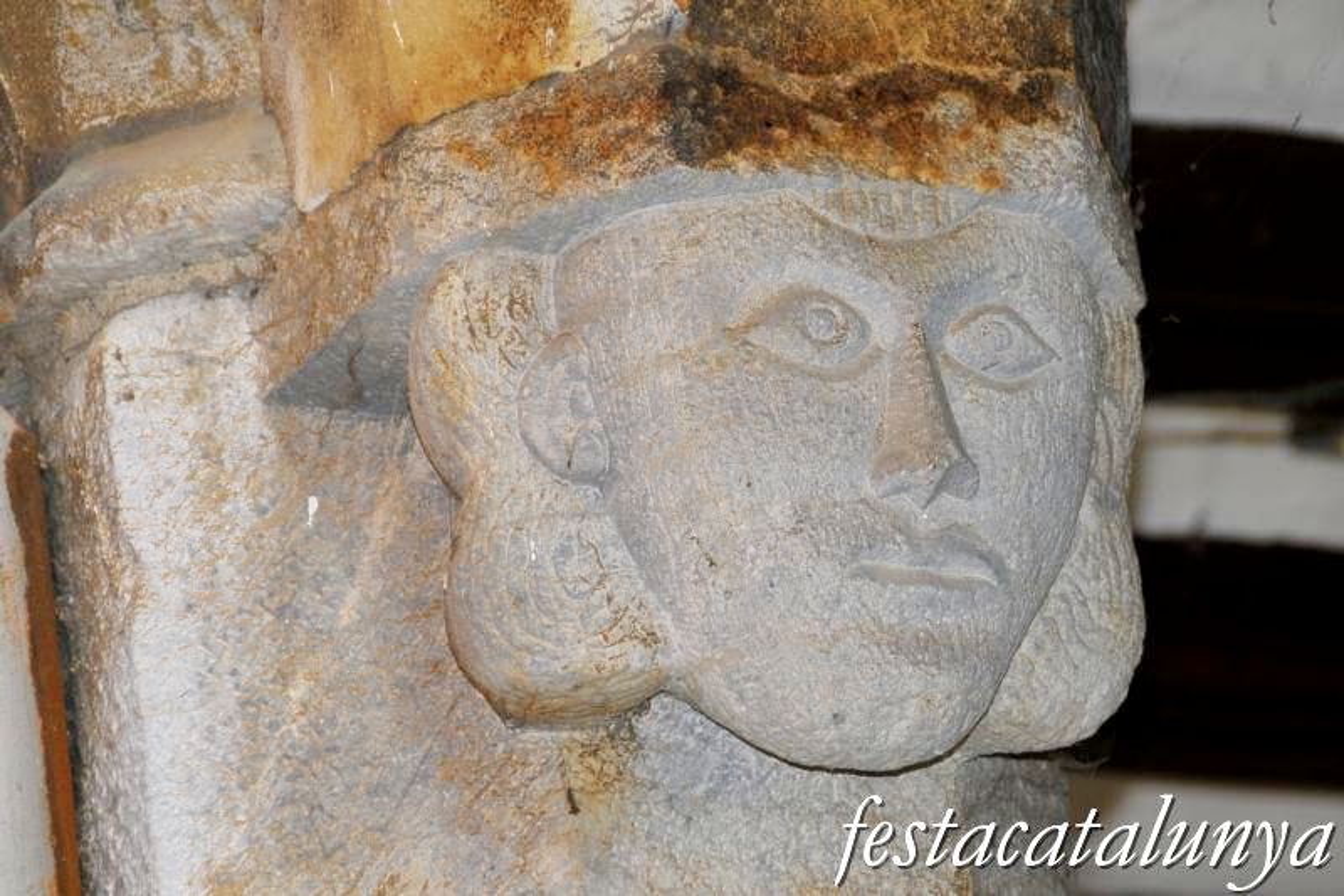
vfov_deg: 7.0
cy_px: 448
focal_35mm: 195
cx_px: 672
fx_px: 7278
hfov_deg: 10.6
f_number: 5.6
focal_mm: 130
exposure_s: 1/60
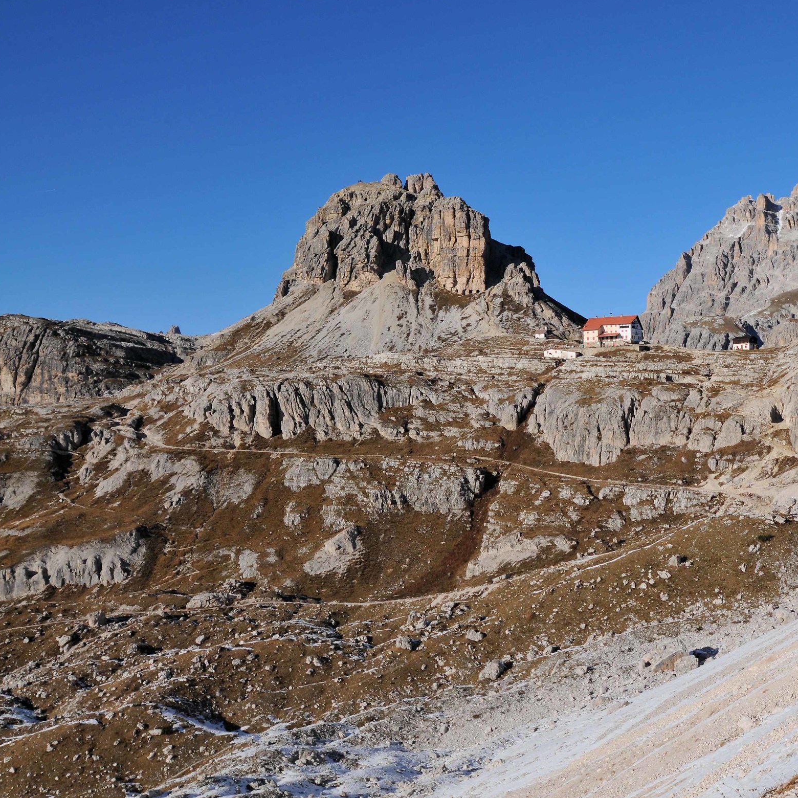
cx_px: 598
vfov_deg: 36.1
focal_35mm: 47
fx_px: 1226
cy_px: 401
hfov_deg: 35.3
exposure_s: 1/800
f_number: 8
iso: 200
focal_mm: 24
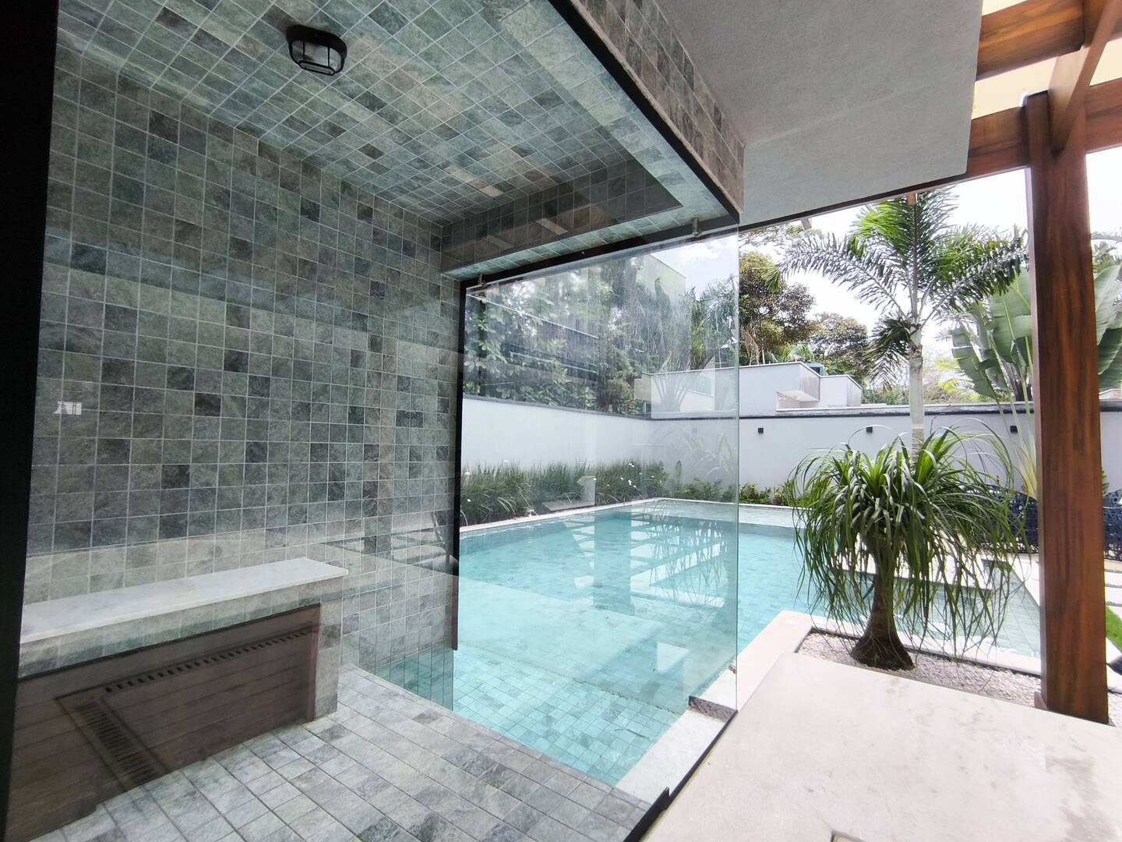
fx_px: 519
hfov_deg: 94.5
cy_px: 421
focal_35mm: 16
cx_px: 561
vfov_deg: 78.1
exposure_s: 1/455
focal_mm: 1.65
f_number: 2.2
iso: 50
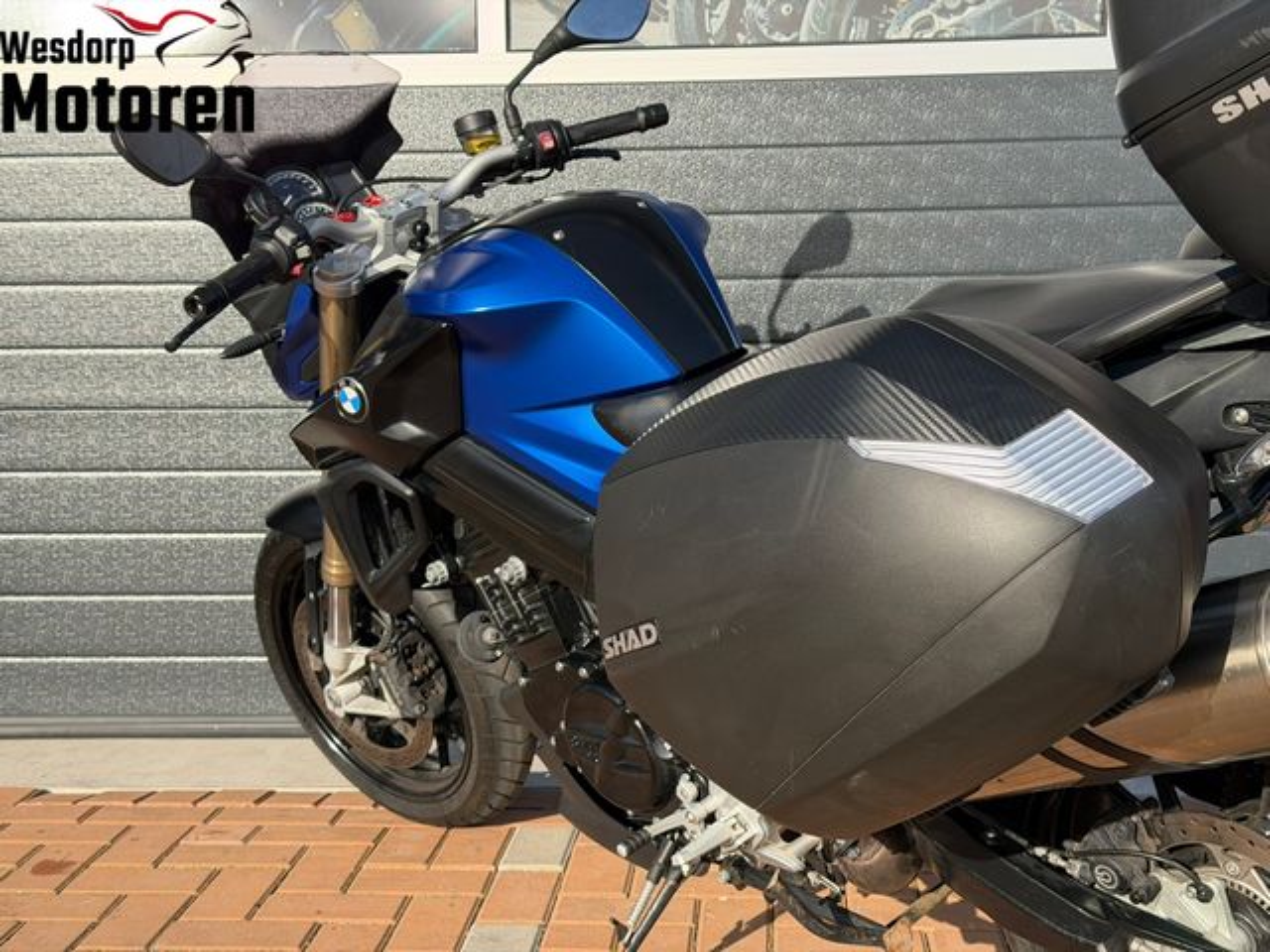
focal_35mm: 48
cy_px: 476
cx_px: 635
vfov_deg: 30.3
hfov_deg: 39.7
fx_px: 1761
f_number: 1.78
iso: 80
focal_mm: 6.76
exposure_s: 1/2146
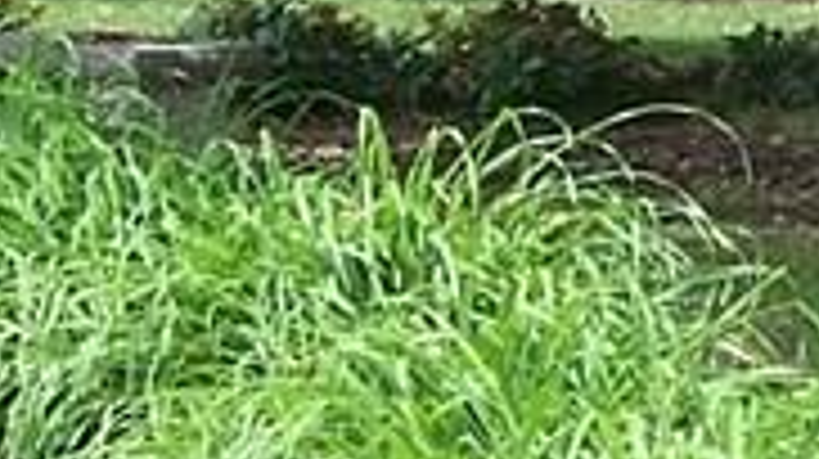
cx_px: 1476
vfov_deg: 5.2
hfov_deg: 8.9
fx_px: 5056
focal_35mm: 233
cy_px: 4
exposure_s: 1/350
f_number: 2.8
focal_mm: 6.3
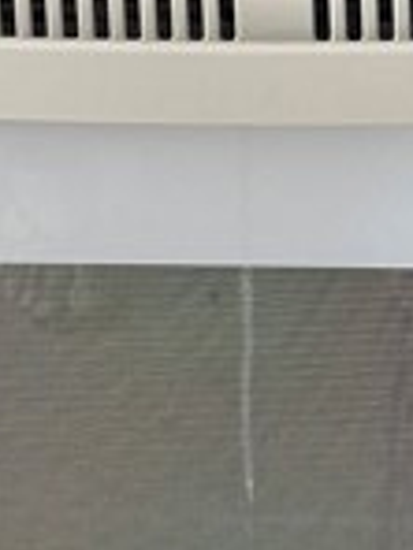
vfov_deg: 10.9
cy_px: -539
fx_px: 2641
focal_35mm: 166
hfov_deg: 8.9
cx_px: 342
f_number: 1.78
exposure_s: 1/126
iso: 100
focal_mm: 6.76
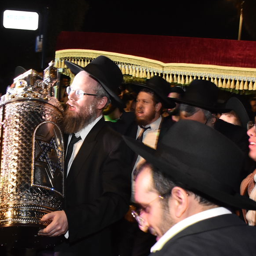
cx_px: 69
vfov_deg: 30.9
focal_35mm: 55
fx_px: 460
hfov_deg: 30.6
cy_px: 164
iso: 2000
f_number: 5.6
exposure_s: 1/60
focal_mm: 18
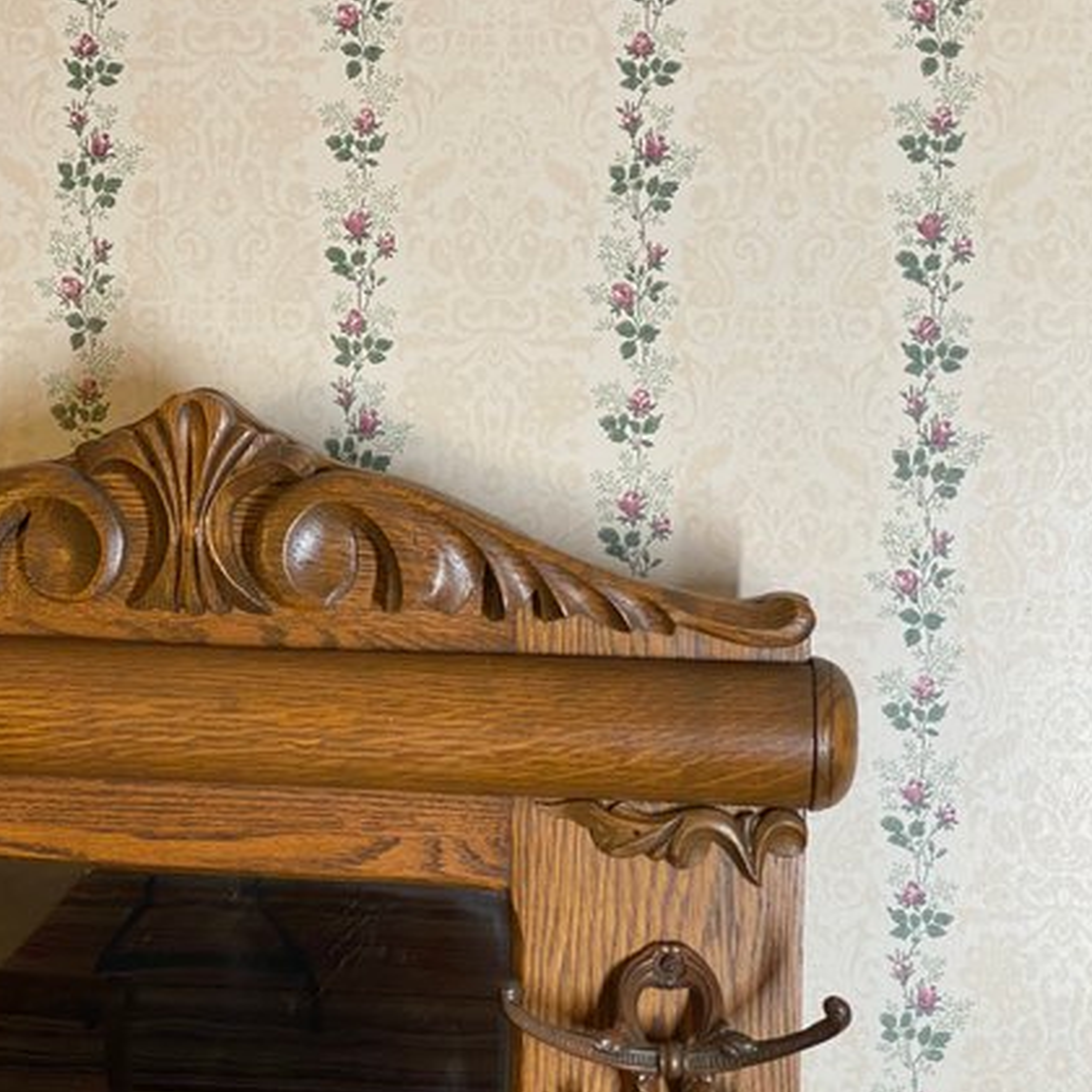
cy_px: 521
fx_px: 2463
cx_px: 308
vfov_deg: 25.0
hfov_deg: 24.8
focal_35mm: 69
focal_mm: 6
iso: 125
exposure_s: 1/120
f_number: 2
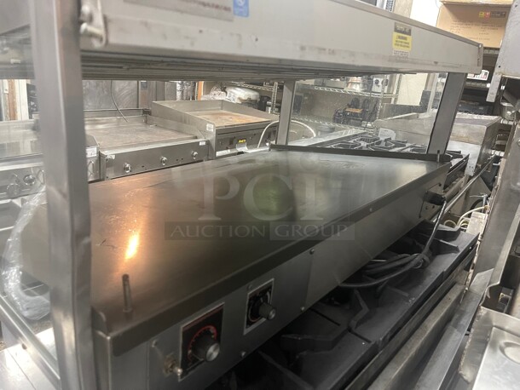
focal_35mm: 26
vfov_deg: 53.1
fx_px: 391
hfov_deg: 67.3
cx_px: 260
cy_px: 195
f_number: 1.6
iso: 500
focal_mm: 5.1
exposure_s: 1/60
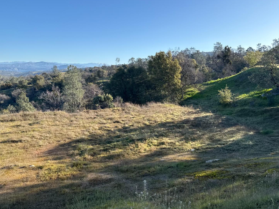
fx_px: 201
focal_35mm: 25
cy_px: 104
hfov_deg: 69.4
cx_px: 145
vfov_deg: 54.9
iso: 80
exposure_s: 1/3021
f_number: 1.78
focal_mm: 6.76
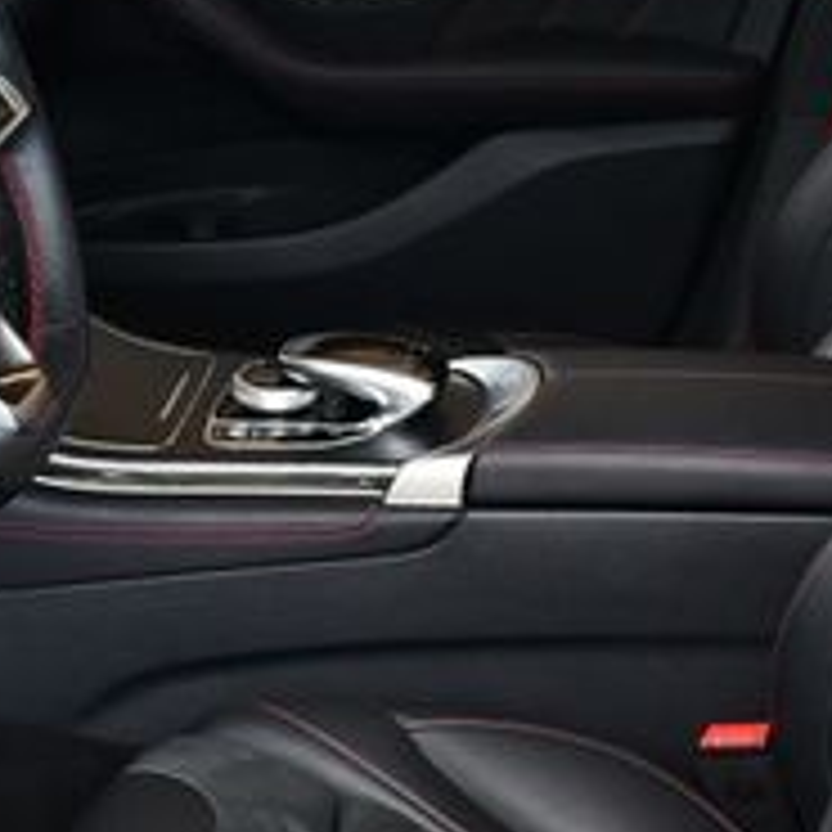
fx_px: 2882
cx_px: 144
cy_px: 607
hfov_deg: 16.3
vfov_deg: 16.4
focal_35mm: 106
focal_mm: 18
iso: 400
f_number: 4.5
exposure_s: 1/250
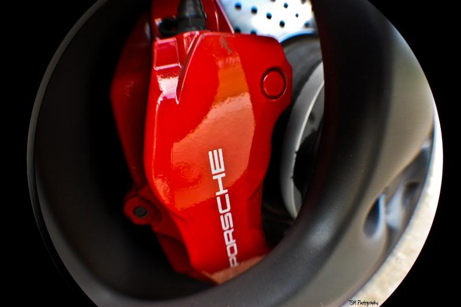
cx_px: 230
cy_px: 154
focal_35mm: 39
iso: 400
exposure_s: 1/125
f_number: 5.6
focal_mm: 26
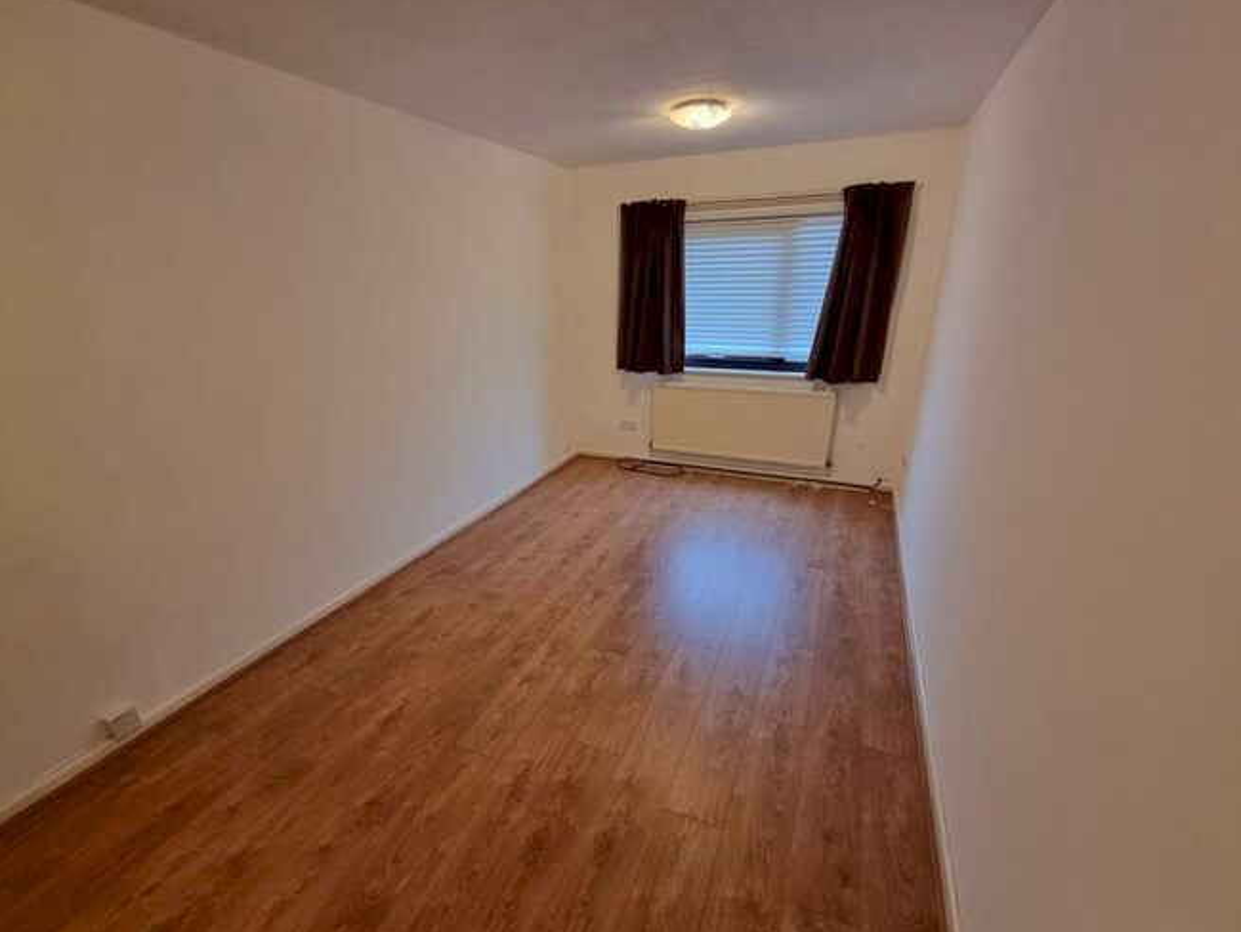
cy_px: 494
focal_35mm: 14
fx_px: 502
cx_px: 605
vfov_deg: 85.6
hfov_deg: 102.0
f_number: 2.2
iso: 400
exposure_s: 1/33
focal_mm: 2.2
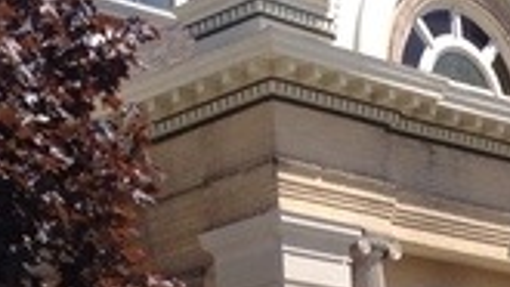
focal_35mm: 185
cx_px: 226
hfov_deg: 11.6
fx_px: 2503
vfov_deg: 6.4
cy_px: 528
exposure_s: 1/1022
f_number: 2.4
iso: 64
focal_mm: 4.28
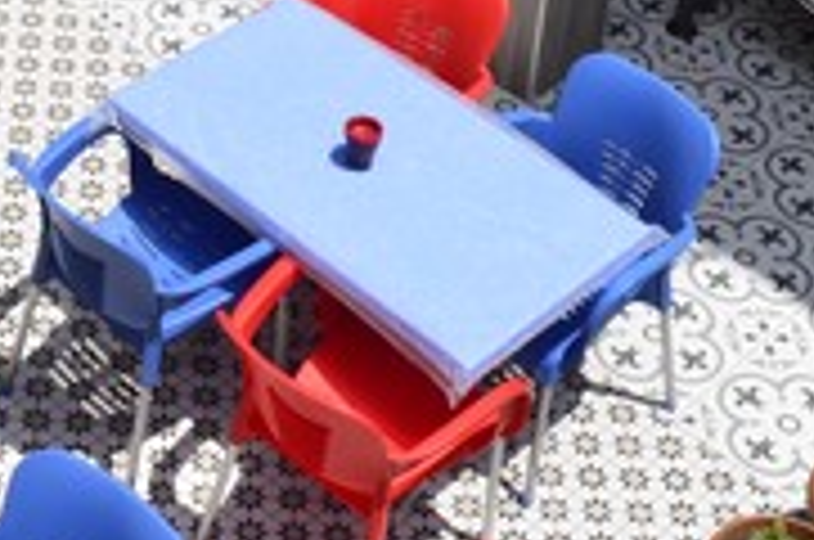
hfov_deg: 19.0
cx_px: 112
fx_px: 2393
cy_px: -500
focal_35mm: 106
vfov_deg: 11.7
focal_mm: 18
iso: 110
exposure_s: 1/125
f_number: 11
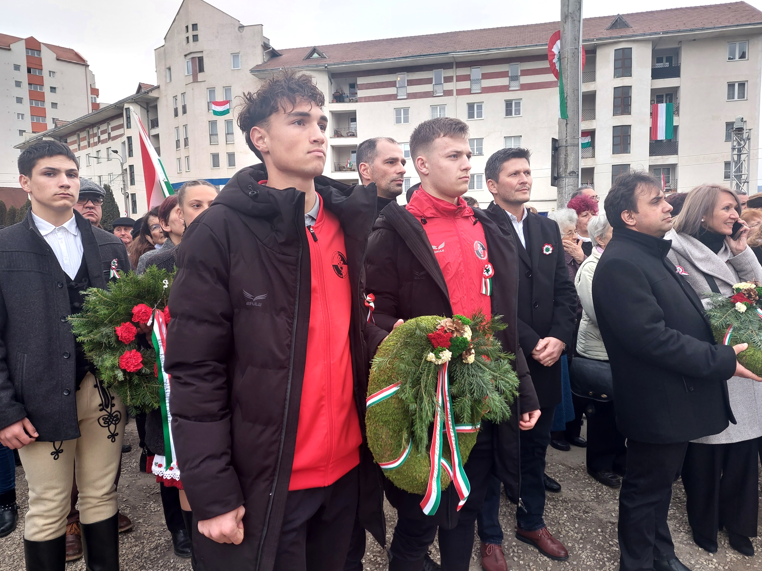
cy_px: 291
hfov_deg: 69.4
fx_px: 550
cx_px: 387
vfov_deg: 54.9
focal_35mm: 25
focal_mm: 5.23
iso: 40
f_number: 1.8
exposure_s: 1/50
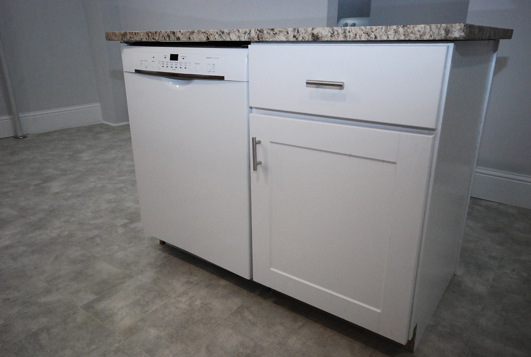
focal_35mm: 27
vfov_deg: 48.1
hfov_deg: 67.3
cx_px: 266
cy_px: 178
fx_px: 399
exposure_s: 1/125
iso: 1600
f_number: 5.6
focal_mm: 18
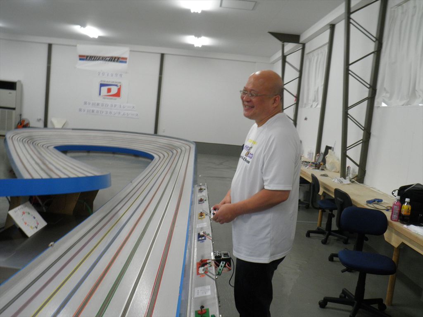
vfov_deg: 41.8
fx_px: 415
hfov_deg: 54.0
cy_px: 158
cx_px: 212
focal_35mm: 34
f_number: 3.5
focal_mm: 6.1
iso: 200
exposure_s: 1/25
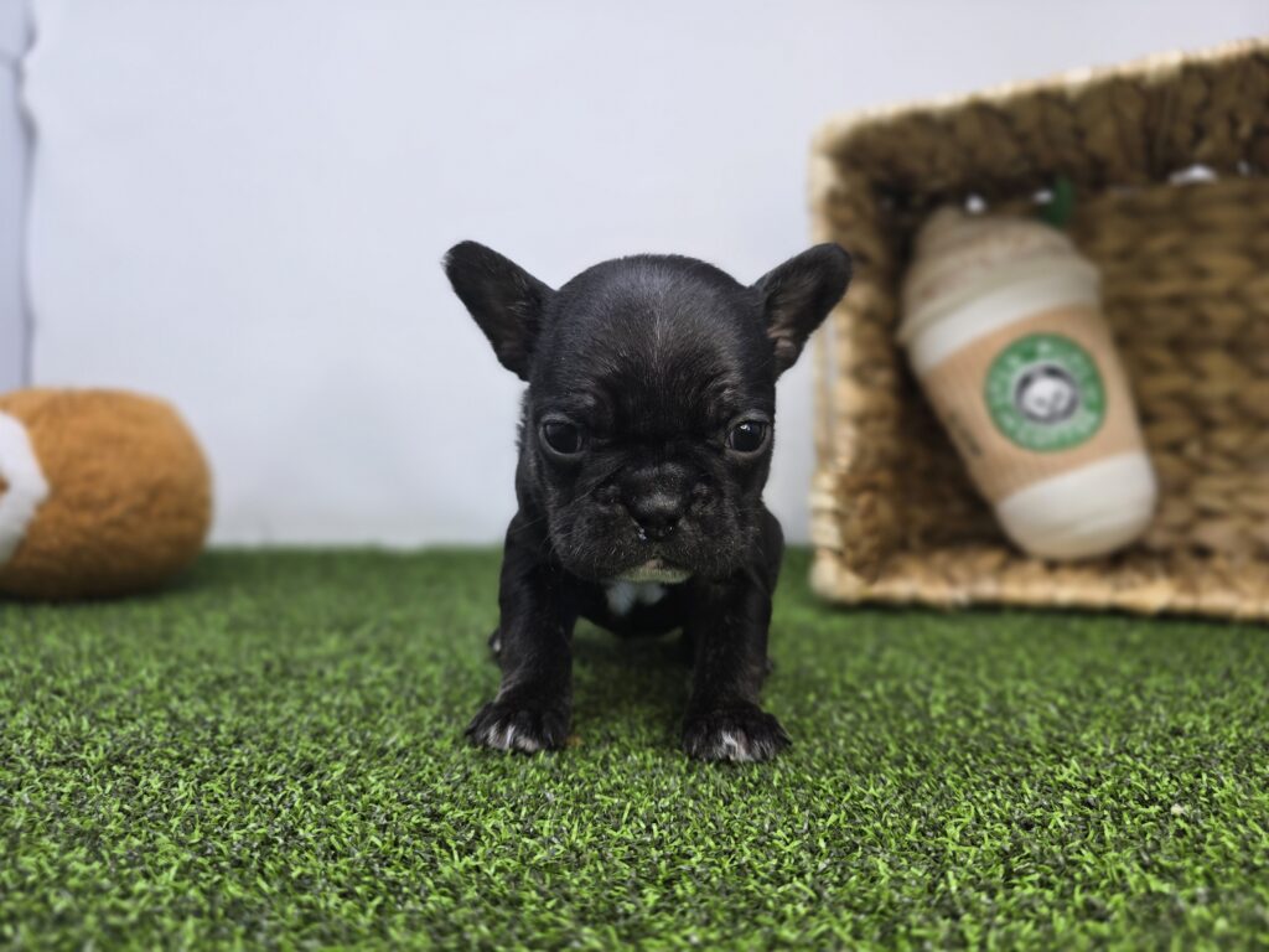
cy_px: 476
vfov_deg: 58.9
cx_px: 634
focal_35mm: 23
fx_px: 843
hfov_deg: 73.9
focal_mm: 6.3
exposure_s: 1/120
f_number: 1.7
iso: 50
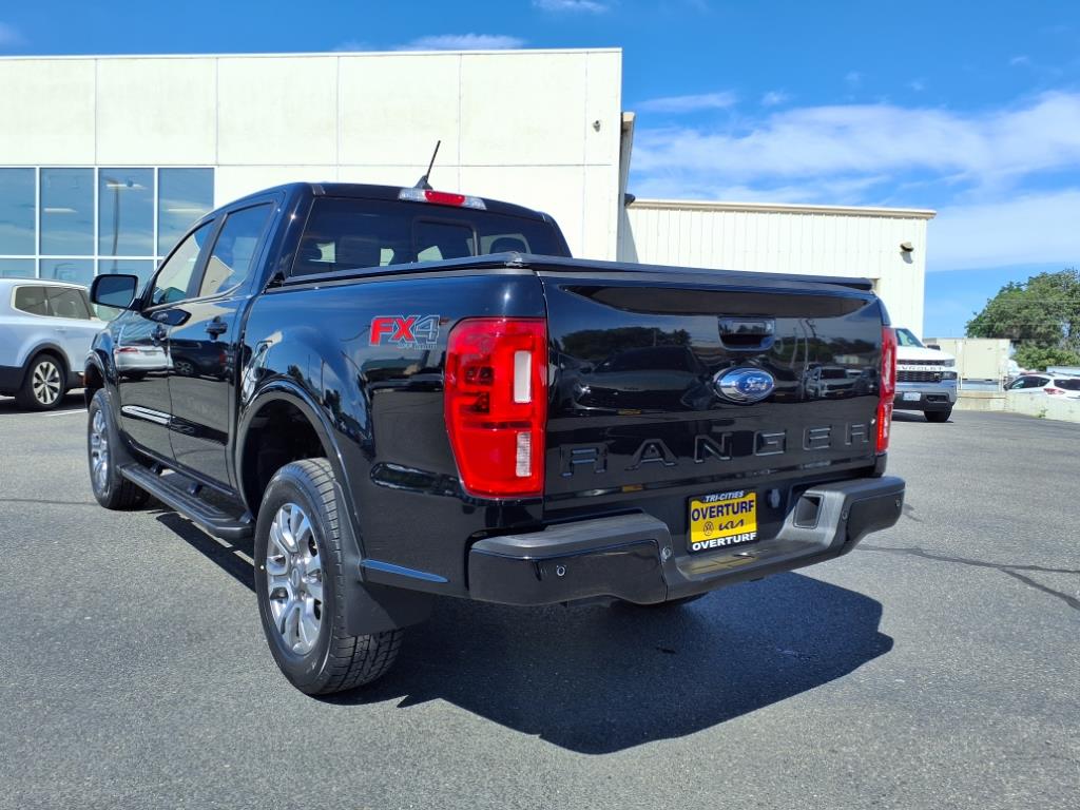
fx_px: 842
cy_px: 405
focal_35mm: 27
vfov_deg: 51.4
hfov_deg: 65.3
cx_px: 540
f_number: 1.9
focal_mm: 3.58
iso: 40
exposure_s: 1/2000
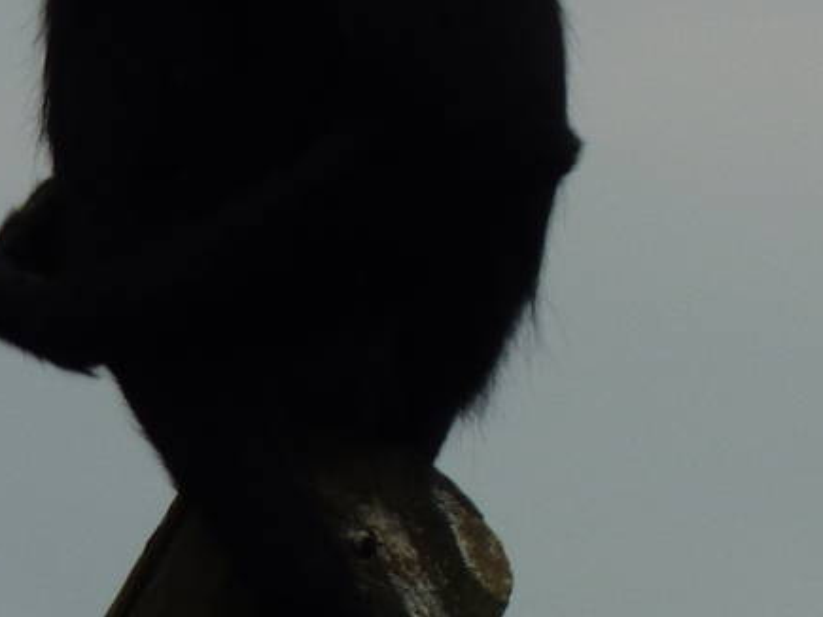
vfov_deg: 1.3
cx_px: 762
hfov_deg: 1.8
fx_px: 26217
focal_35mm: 1103
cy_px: -93
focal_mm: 49.2
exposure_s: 1/400
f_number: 4.9
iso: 80
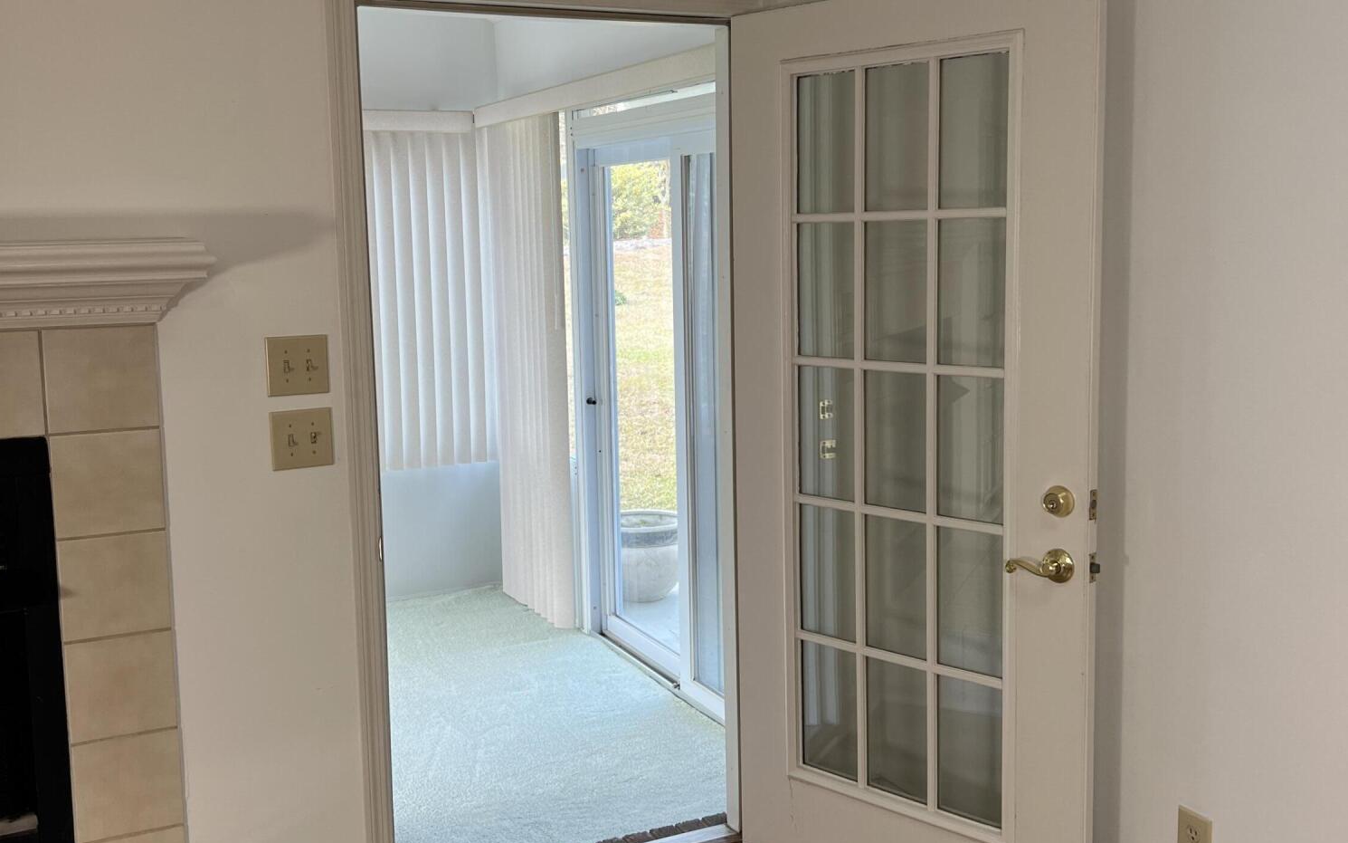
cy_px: 384
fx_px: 1359
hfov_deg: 52.8
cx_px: 671
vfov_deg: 34.4
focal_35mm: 37
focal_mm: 5.7
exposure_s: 1/120
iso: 64
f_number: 1.5
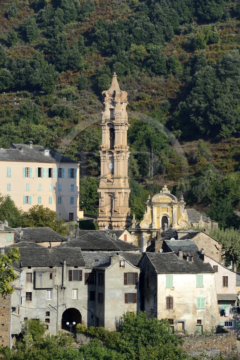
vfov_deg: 11.1
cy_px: 180
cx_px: 120
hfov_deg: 7.4
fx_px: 1852
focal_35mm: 185
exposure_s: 1/200
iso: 200
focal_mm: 185
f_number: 14
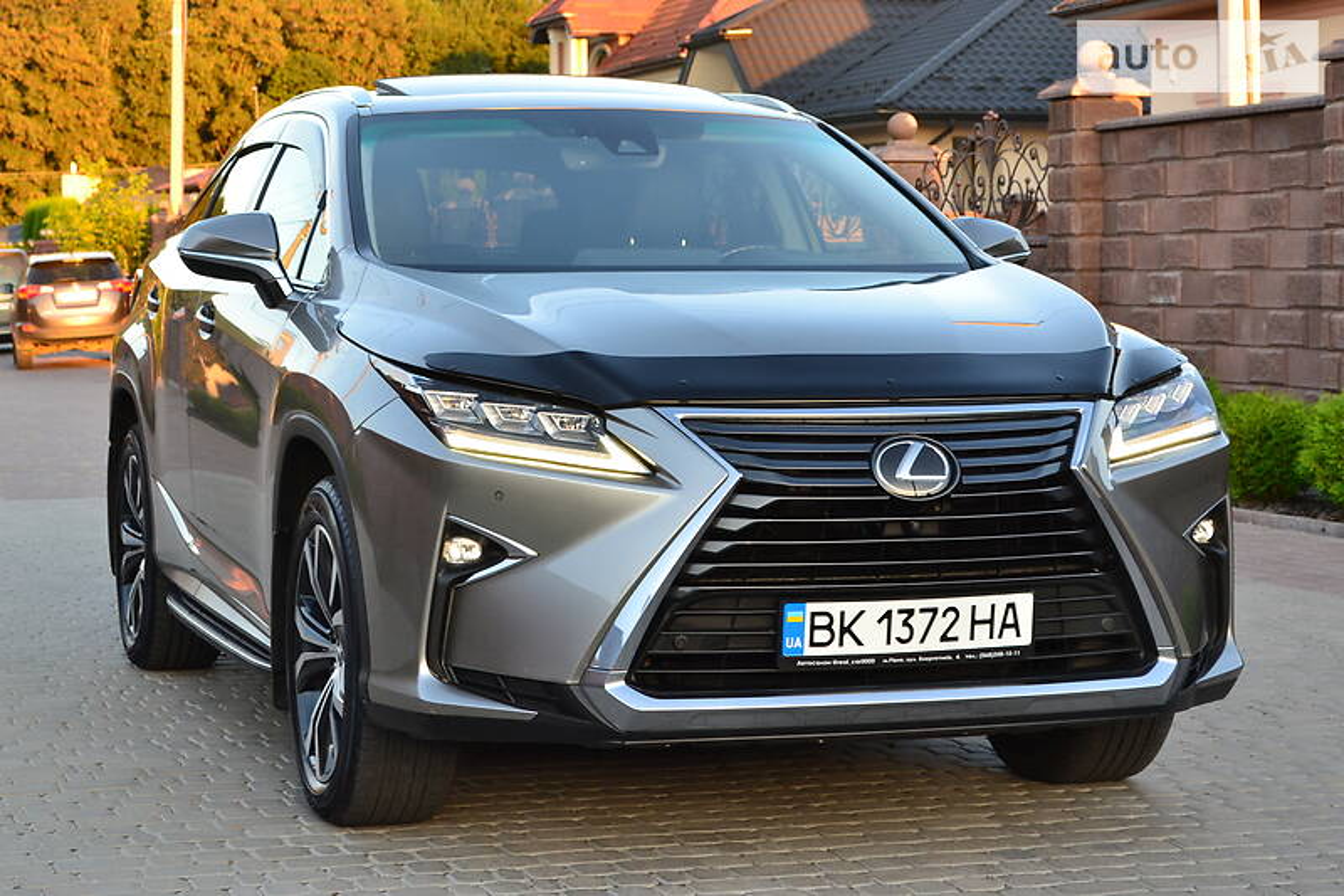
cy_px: 448
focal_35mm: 82
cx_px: 672
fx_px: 3079
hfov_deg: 24.6
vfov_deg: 16.5
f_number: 8
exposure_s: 1/60
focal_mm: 55
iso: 640
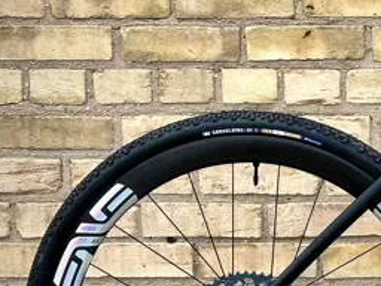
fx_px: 1651
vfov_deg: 9.9
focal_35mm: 150
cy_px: 221
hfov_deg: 12.5
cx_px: 576
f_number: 1.78
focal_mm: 6.86
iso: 64
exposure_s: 1/172
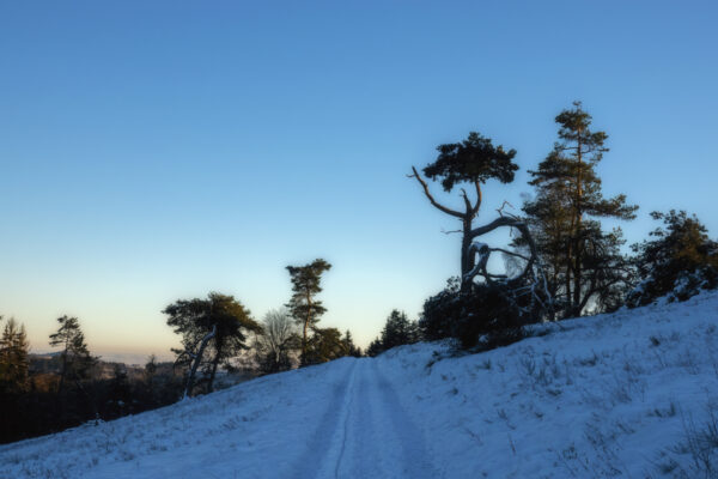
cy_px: 240
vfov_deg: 27.0
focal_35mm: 50
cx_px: 359
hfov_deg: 39.6
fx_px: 997
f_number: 8
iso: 320
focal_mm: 18.21
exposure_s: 1/400
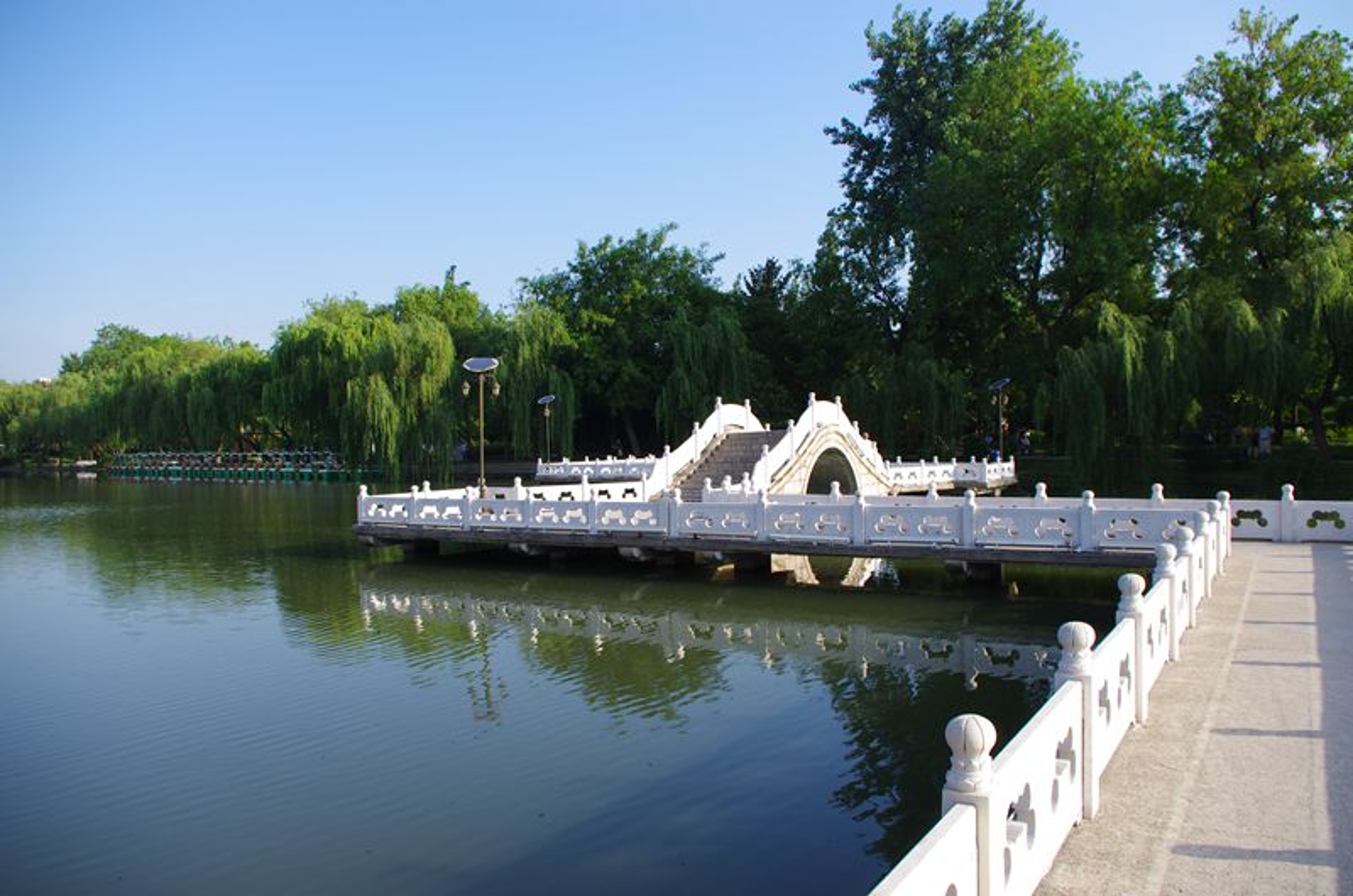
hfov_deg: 67.5
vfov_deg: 47.7
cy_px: 448
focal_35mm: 27
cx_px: 676
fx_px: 1013
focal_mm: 18
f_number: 7.1
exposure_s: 1/125
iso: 100
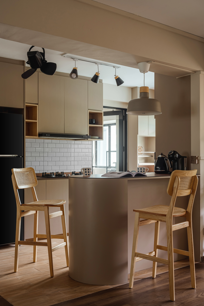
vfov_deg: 48.5
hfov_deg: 33.4
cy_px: 153
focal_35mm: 40
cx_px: 102
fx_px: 340
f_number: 9
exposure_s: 1/30
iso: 100
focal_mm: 40
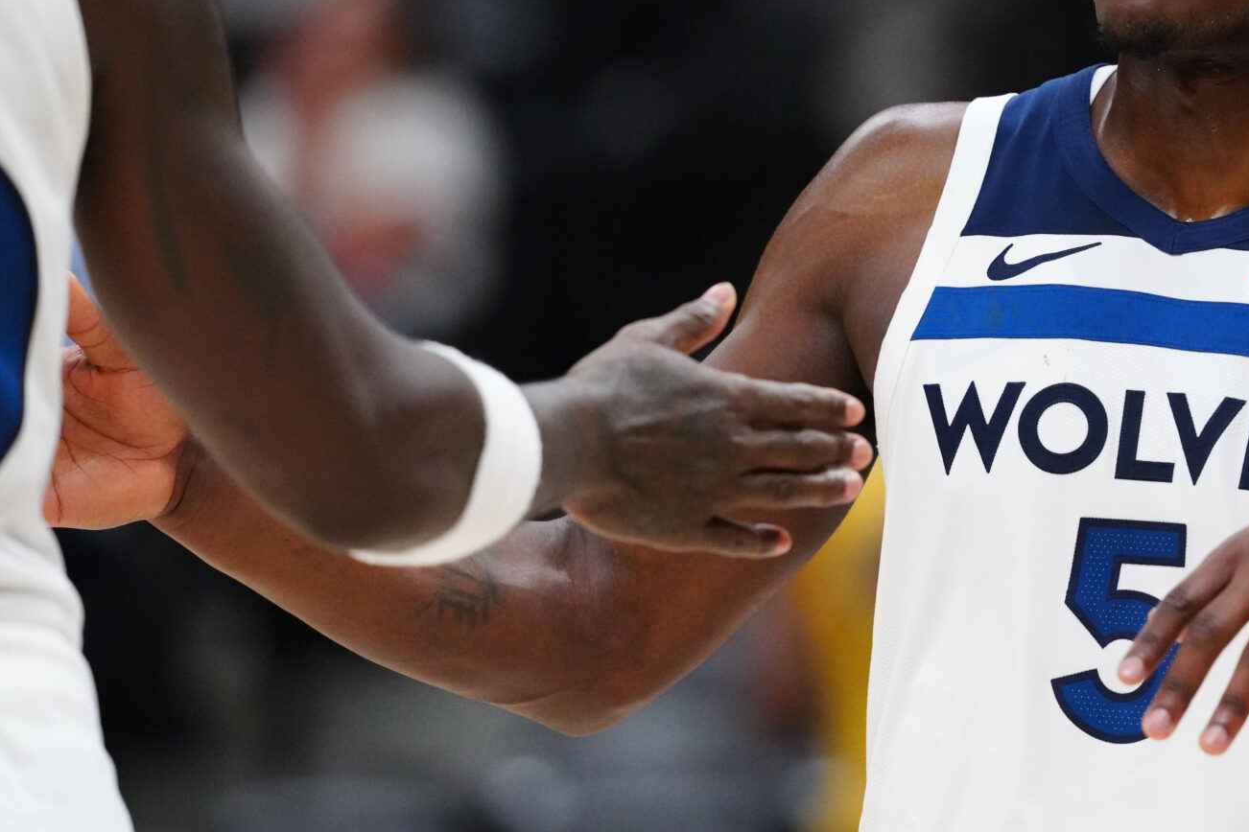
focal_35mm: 590
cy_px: 293
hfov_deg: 3.5
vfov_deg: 2.3
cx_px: 1150
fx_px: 20468
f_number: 3.2
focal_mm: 300
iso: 5000
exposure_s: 1/1600
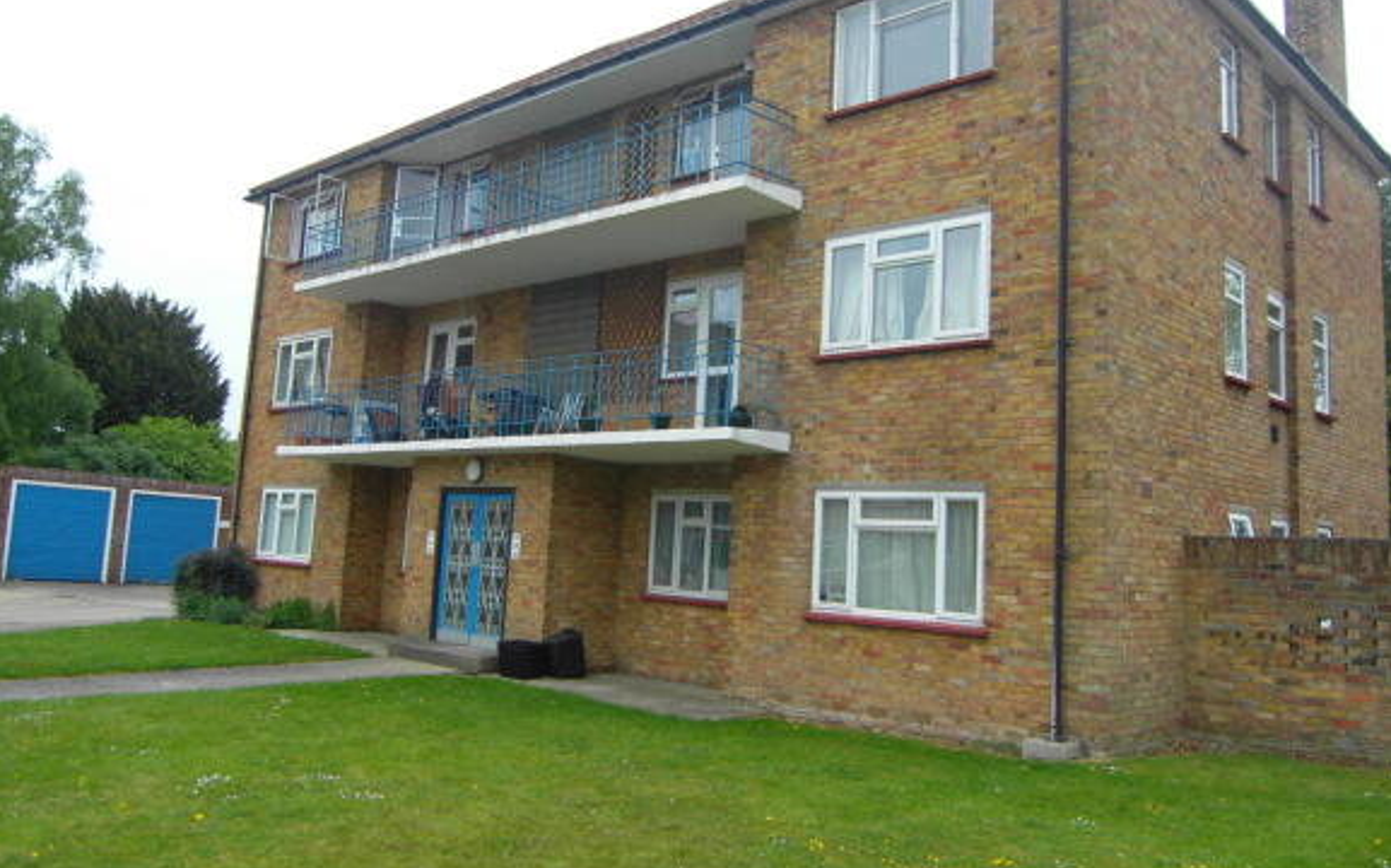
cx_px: 698
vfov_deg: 41.8
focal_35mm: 30
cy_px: 399
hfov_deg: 62.9
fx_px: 1137
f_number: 2.8
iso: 80
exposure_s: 1/400
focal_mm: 6
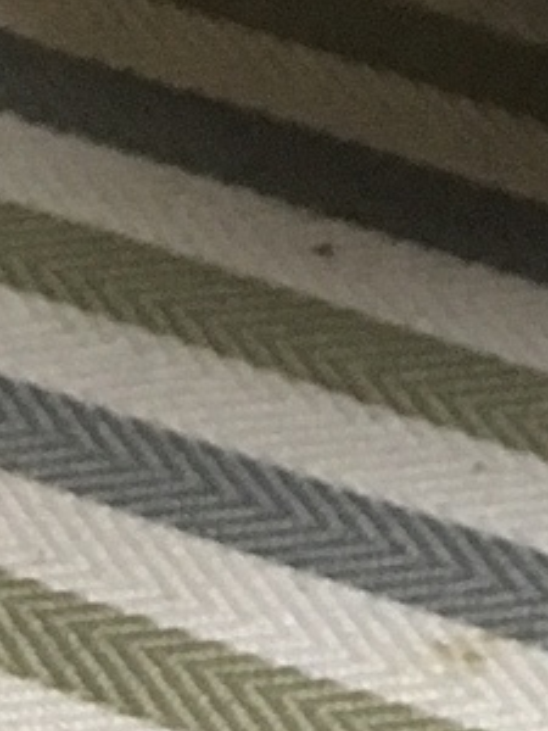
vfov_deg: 10.8
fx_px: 3483
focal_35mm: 165
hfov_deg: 8.3
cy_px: -771
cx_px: 1305
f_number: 2.2
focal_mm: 4.15
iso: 125
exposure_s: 1/8
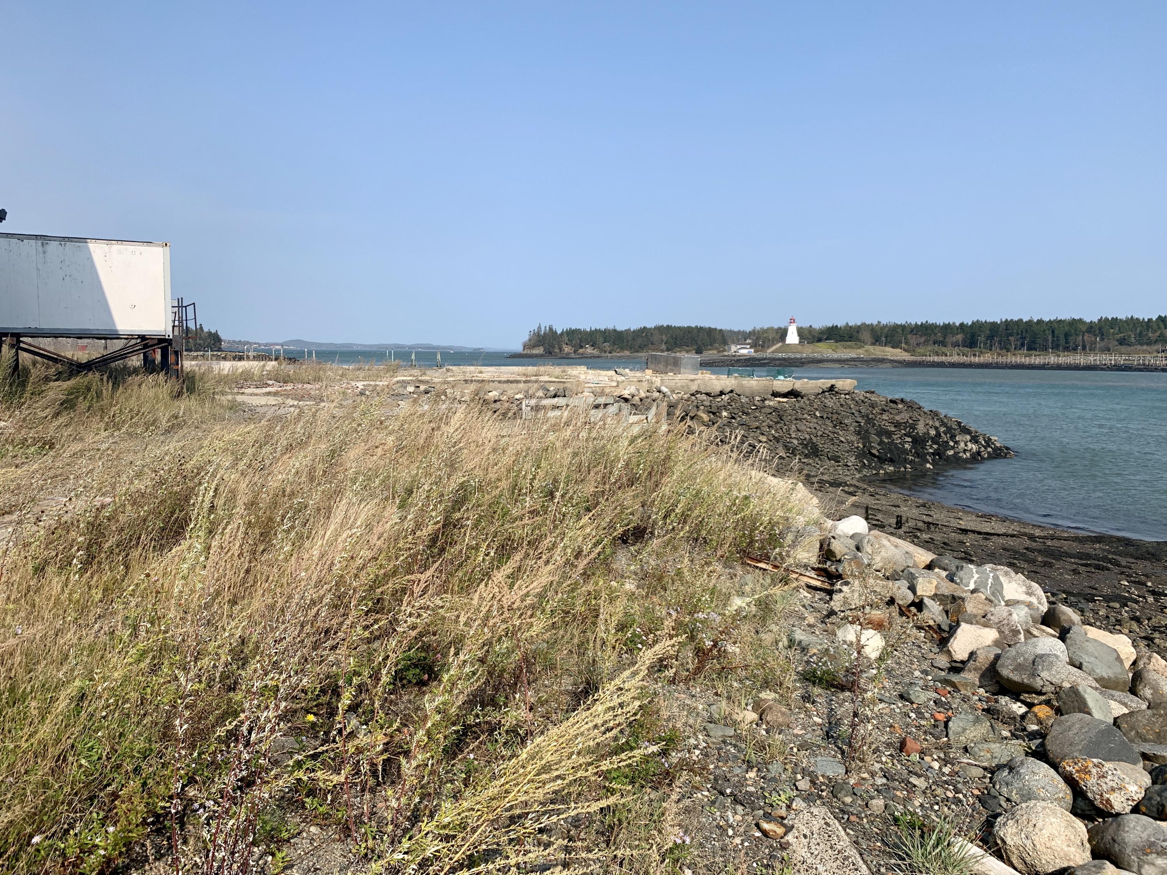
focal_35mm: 26
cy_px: 438
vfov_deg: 53.1
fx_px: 877
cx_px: 584
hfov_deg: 67.3
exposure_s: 1/2481
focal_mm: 4.25
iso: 25
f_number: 1.8
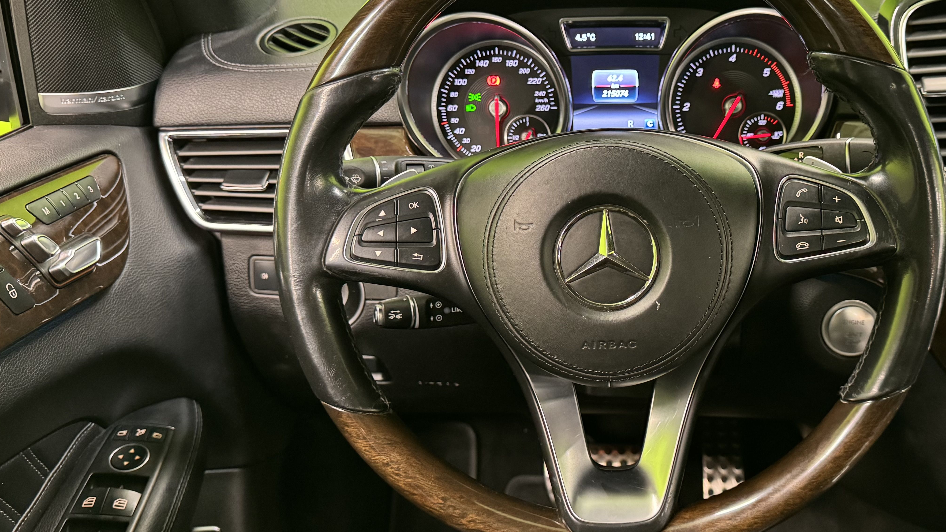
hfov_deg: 53.3
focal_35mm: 37
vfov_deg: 32.0
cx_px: 607
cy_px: 254
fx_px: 928
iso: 800
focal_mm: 6.76
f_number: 1.78
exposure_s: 1/37
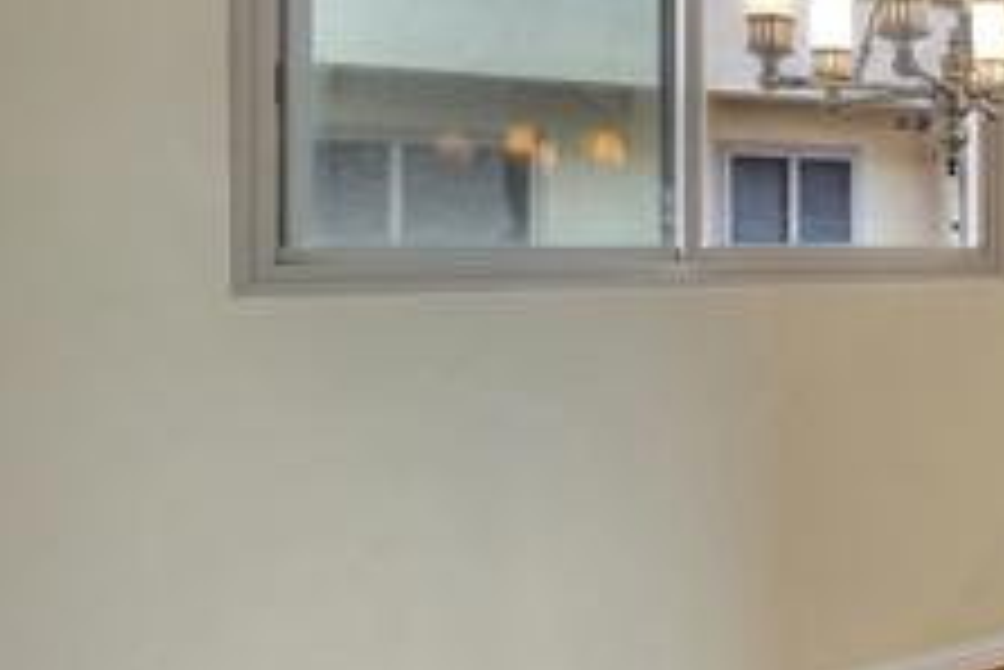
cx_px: 1139
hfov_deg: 37.1
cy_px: 270
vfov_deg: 31.2
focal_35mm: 43
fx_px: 1200
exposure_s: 1/1.67
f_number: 8
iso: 160
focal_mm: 15
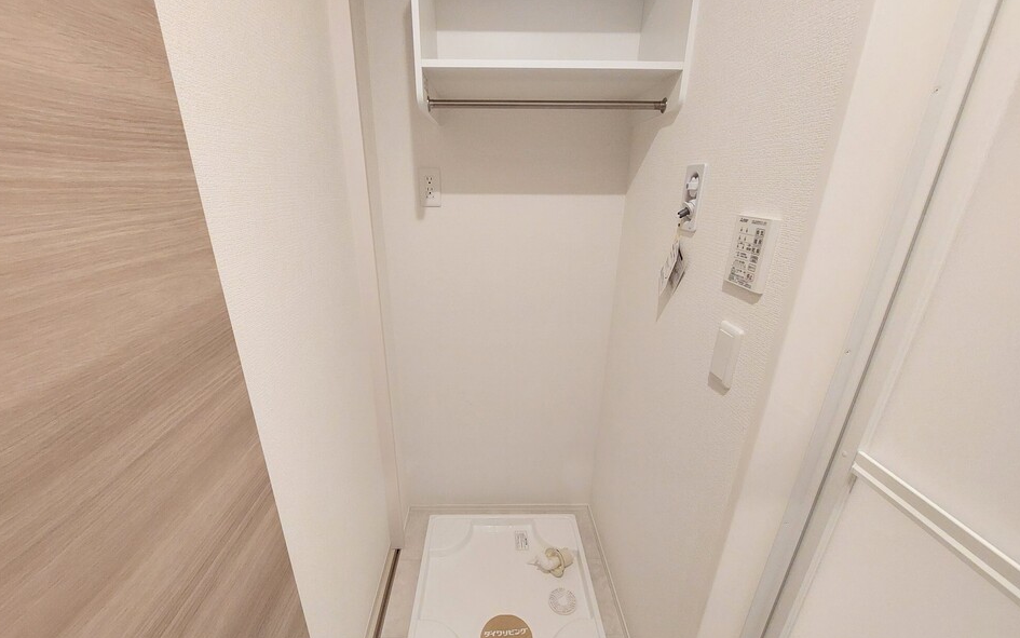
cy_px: 348
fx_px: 389
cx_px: 506
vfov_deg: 78.5
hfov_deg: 105.3
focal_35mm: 14
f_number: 2.2
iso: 400
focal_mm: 1.74
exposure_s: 1/30
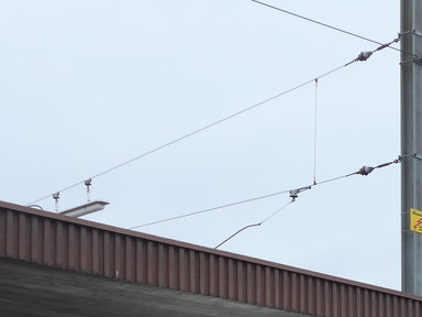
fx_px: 1487
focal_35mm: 122
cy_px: 456
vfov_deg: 11.7
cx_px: 466
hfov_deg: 15.7
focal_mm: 8
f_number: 2.8
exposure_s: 1/500
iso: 80
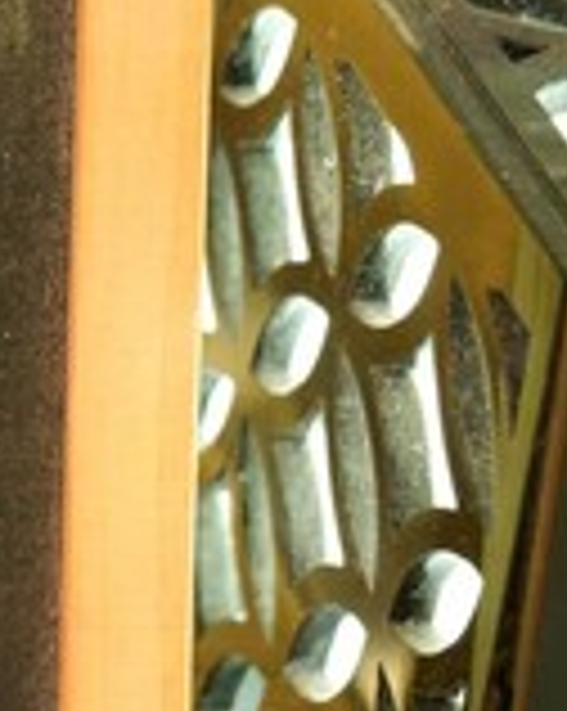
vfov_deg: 9.4
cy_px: -261
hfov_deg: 7.1
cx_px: -855
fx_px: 4245
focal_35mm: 202
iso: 3200
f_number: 5.6
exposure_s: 1/40
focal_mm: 40
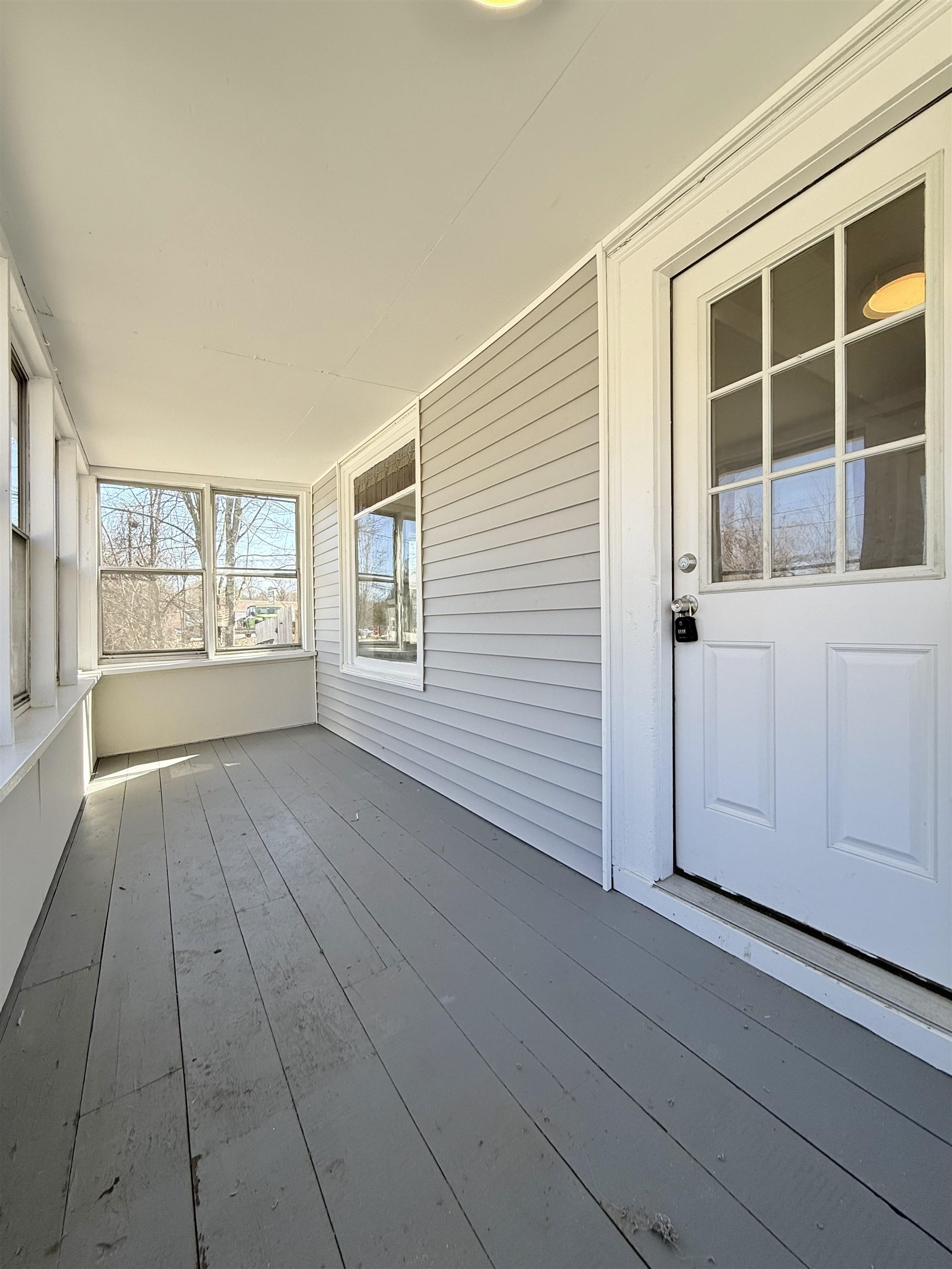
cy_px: 634
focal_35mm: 14
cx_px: 476
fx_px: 513
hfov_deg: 85.7
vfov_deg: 102.1
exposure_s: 1/433
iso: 64
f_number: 2.2
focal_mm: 2.22
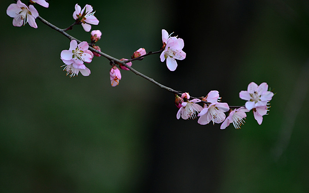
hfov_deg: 6.9
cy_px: 93
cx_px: 155
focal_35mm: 306
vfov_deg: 4.3
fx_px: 2577
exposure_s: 1/100
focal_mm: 200
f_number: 2.8
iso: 320
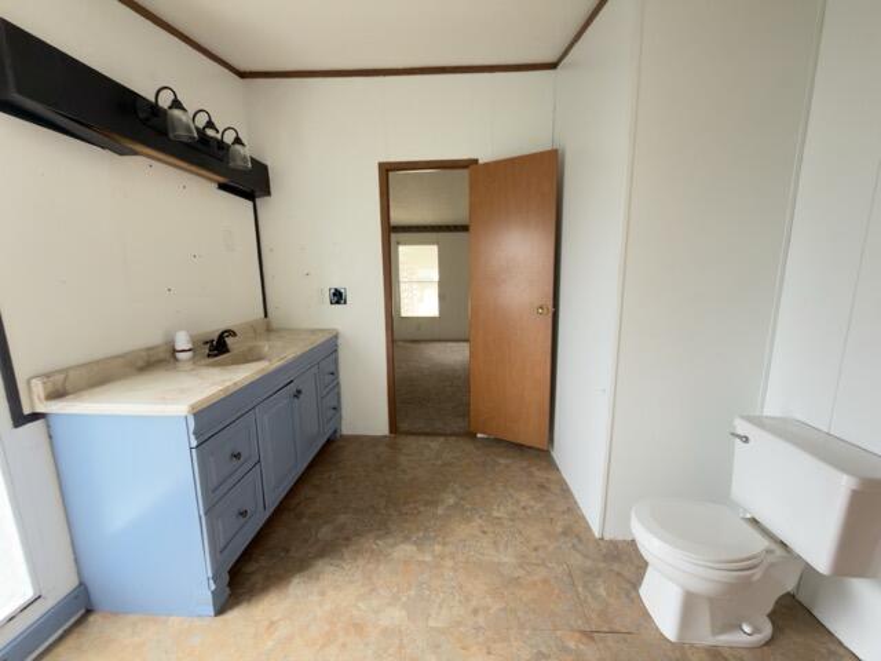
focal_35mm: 14
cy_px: 330
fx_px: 356
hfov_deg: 102.1
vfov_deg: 85.7
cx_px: 440
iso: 250
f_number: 2.2
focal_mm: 2.22
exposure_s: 1/30
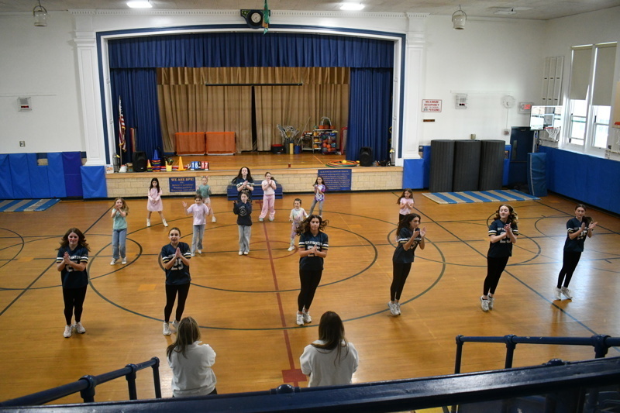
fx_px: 465
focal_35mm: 27
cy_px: 206
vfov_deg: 47.9
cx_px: 310
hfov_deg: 67.4
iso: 3200
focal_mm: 18
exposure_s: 1/400
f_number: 3.5
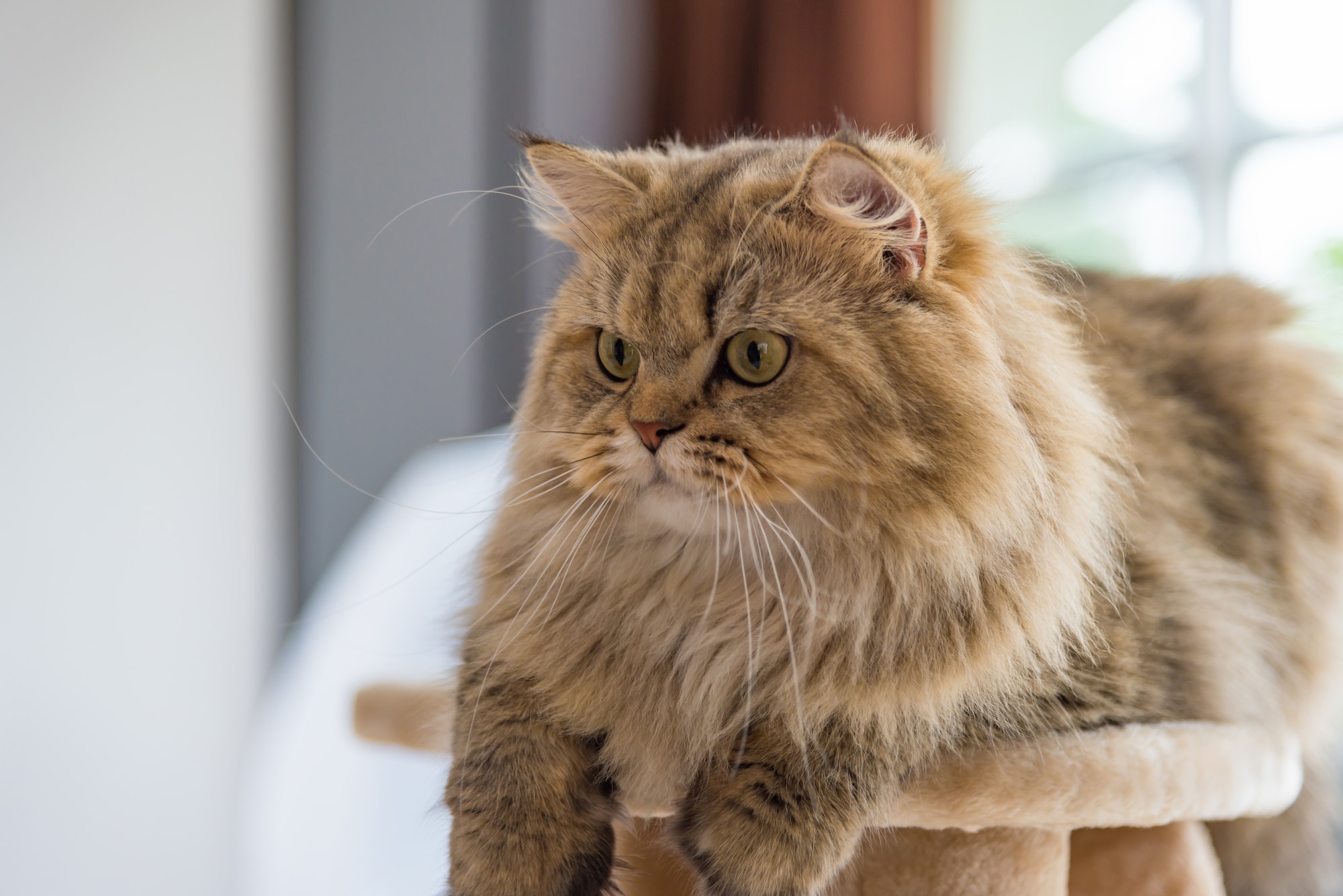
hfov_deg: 20.4
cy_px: 448
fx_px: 3732
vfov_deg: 13.7
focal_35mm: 100
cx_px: 672
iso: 100
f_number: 4
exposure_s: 1/200
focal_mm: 100
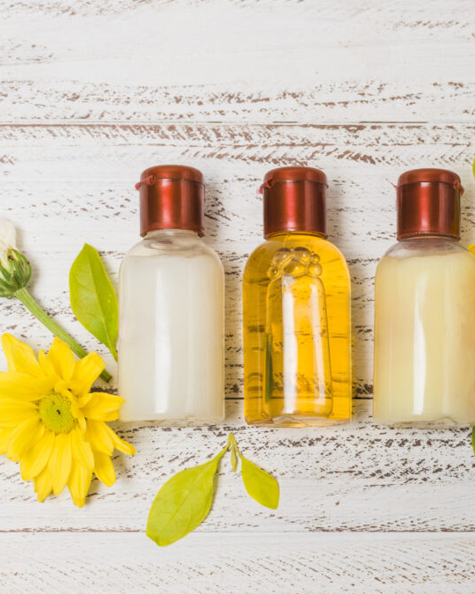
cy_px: 300
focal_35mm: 75
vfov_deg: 25.5
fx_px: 1313
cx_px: 283
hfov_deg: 20.5
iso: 400
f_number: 7.1
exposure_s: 1/200
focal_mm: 35
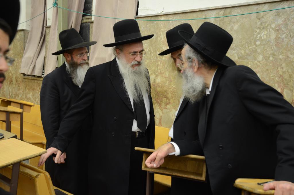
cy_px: 98
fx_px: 318
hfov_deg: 49.6
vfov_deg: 34.1
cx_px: 147
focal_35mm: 39
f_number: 5
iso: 1000
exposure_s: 1/125
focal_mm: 26
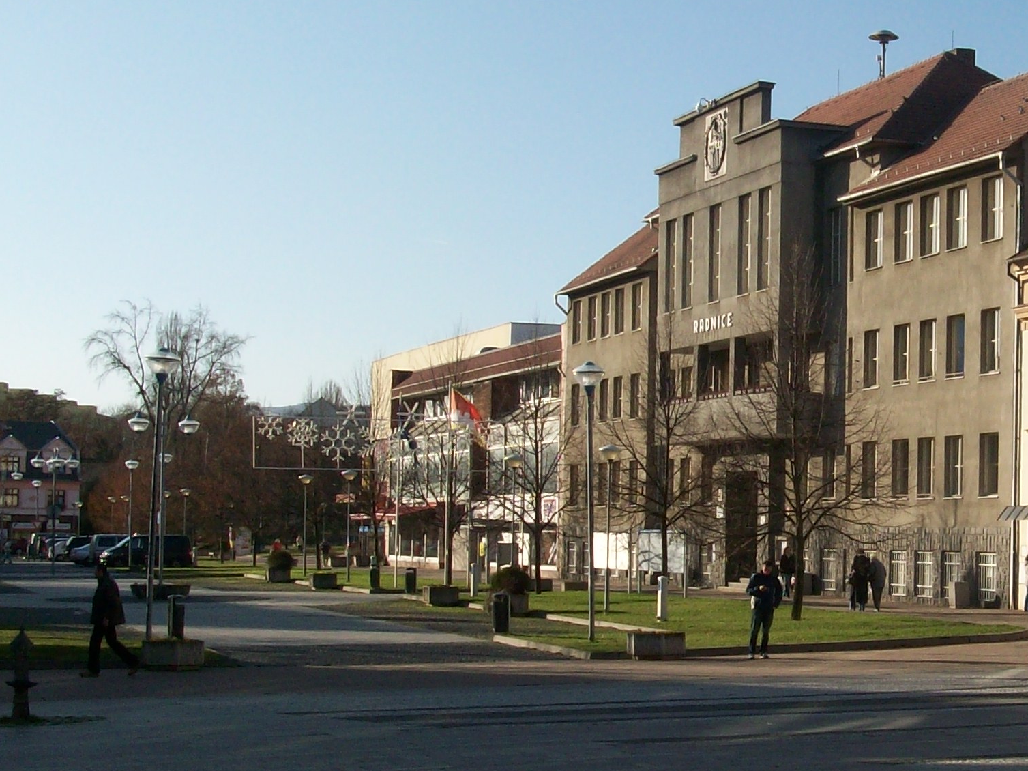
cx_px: 943
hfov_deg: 25.4
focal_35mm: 74
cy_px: 364
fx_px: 2197
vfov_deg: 19.9
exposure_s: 1/323
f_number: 5.5
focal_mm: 5.7
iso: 64
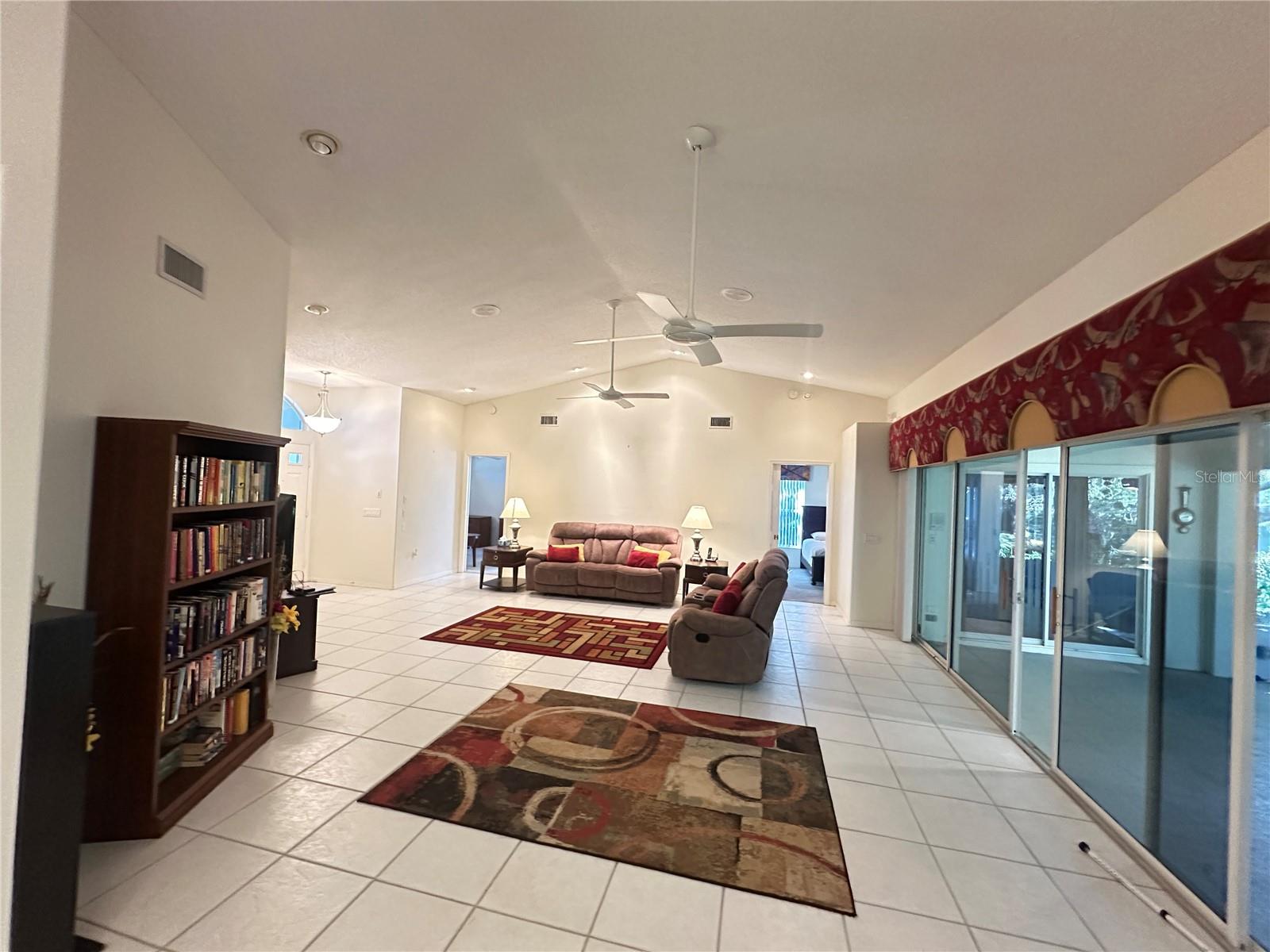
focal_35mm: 14
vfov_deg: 85.7
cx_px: 635
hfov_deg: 102.1
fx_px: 514
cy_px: 476
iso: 1000
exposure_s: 1/60
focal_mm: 2.22
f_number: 2.2
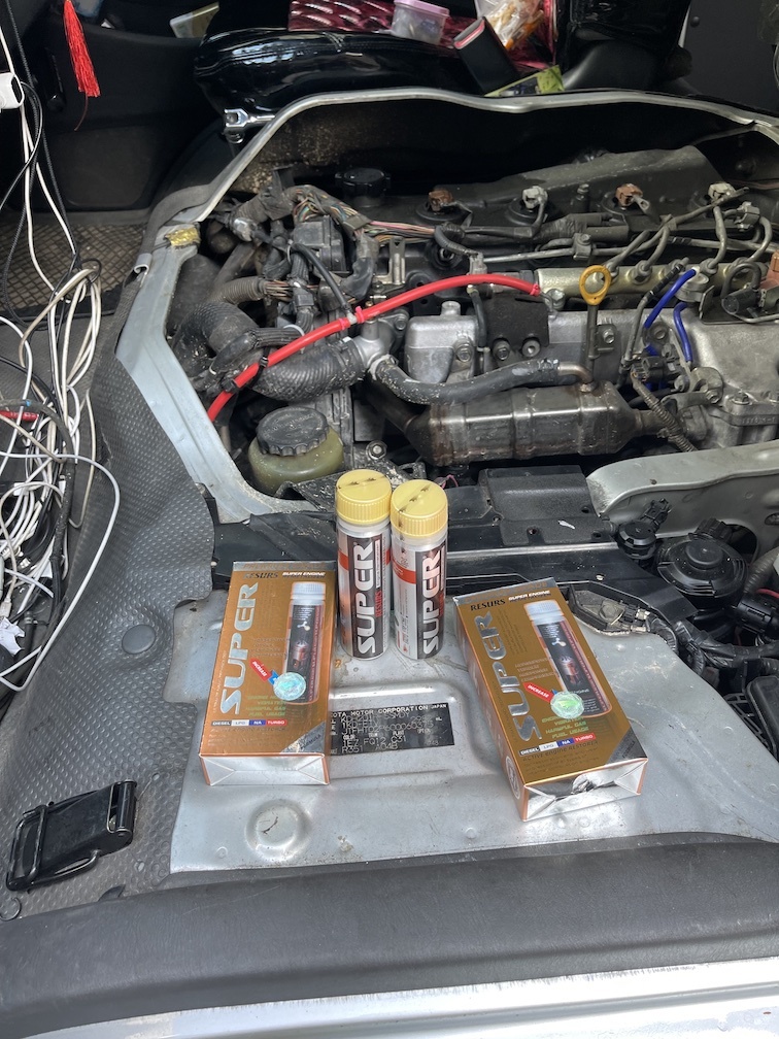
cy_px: 520
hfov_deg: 53.1
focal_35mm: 26
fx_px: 780
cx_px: 390
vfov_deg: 67.3
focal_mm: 5.1
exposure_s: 1/121
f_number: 1.6
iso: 100
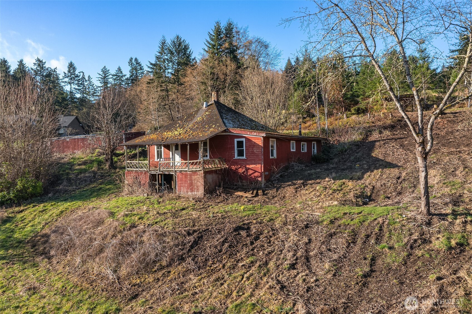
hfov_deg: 65.5
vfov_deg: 46.4
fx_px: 367
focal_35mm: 28
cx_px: 236
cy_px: 157
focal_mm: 10.26
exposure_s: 1/400
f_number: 5
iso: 100
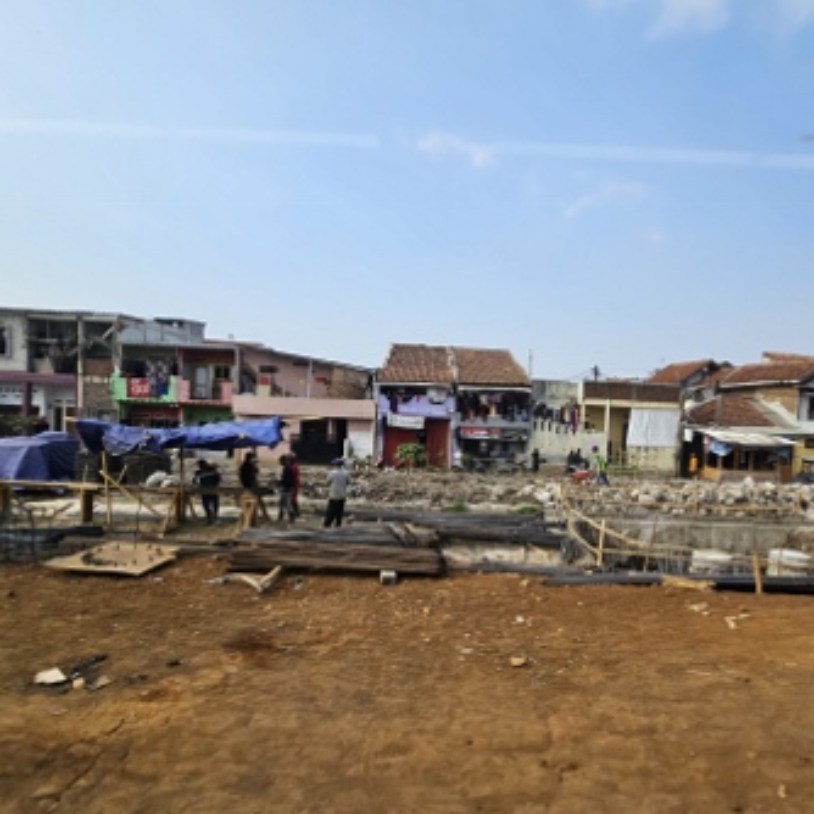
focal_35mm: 17
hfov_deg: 83.1
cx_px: 484
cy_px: 428
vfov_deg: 83.9
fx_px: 452
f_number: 2.2
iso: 64
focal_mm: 2.2
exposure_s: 1/726
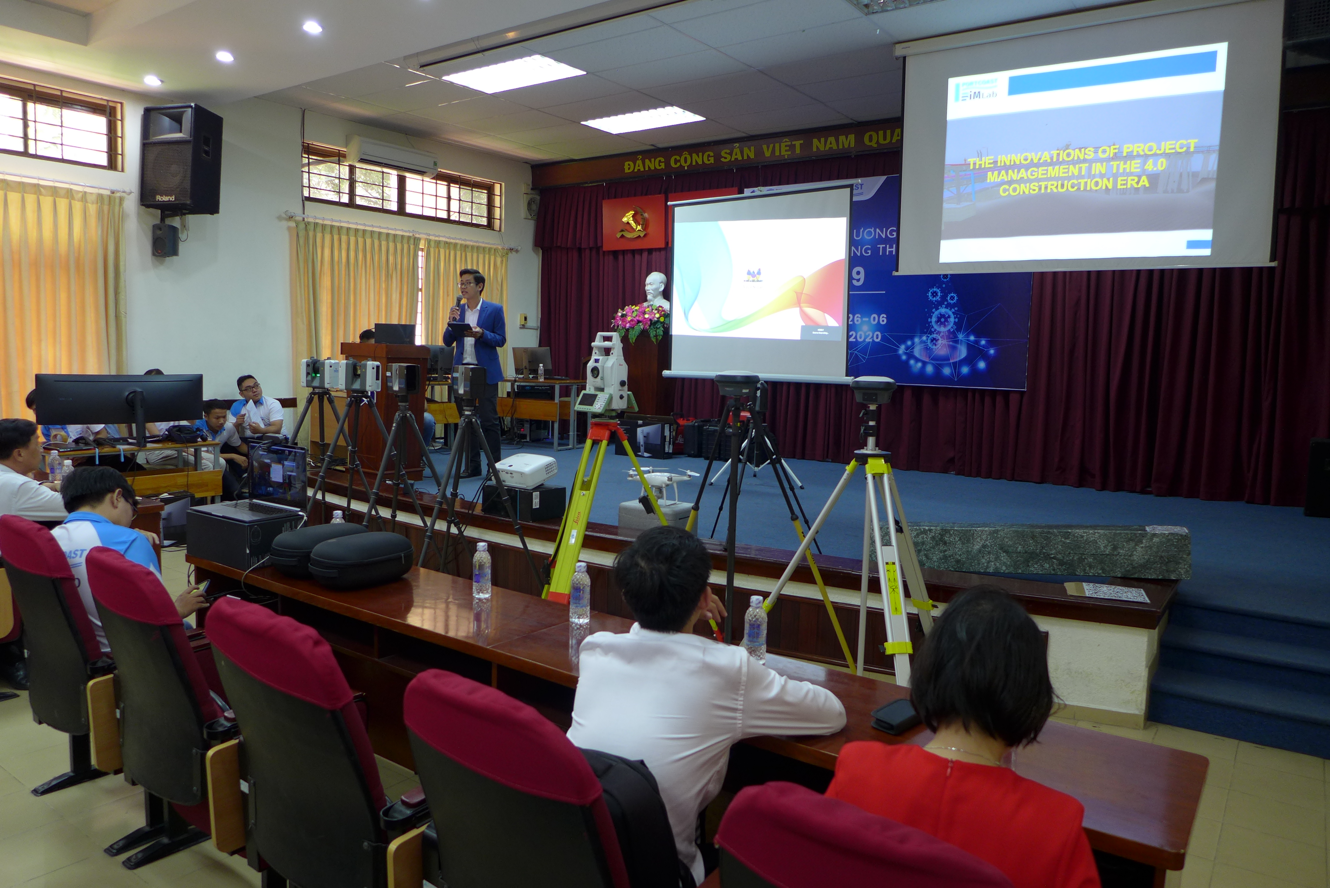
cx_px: 665
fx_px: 887
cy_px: 444
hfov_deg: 73.7
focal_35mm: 24
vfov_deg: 53.2
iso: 80
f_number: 1.4
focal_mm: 4.7
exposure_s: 1/40
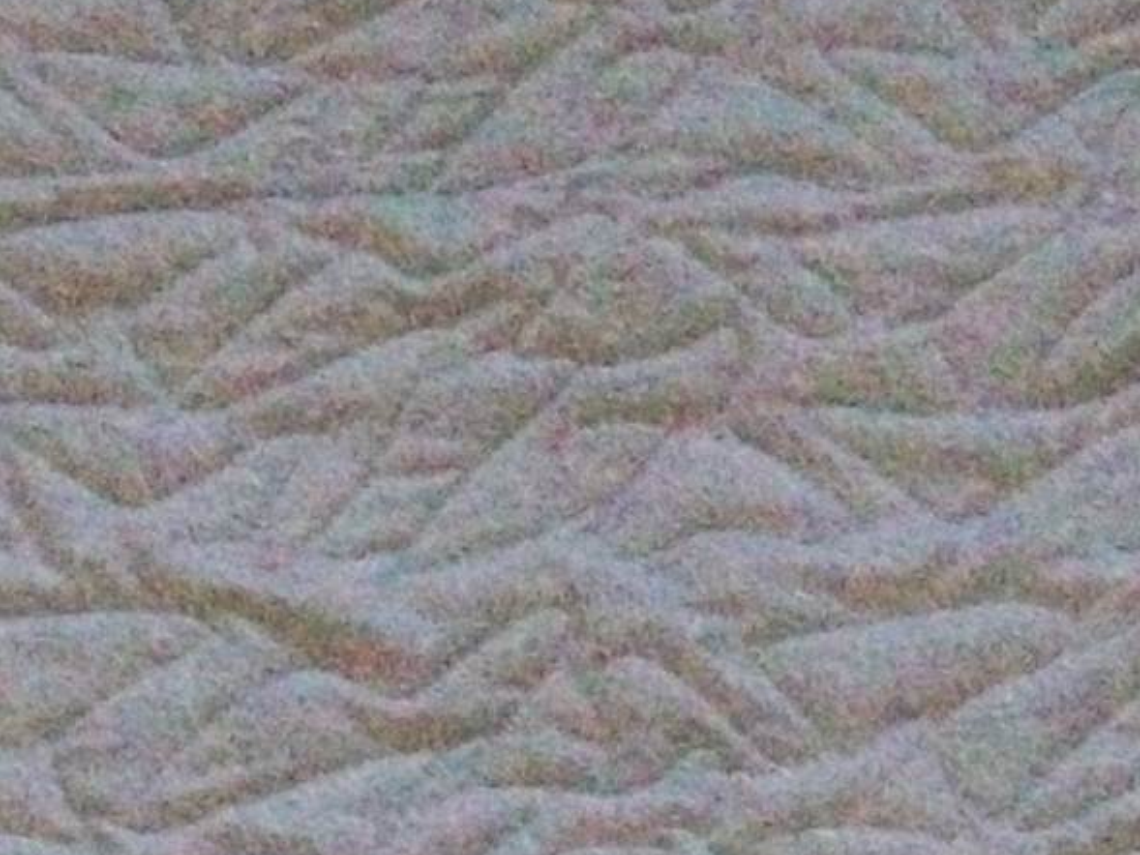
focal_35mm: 174
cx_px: 1113
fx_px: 5731
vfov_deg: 8.5
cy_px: 553
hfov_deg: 11.3
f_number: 2.7
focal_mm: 6
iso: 800
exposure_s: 1/128
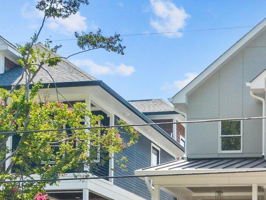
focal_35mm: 78
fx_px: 599
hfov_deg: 22.9
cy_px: 285
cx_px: 322
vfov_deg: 17.3
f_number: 2.8
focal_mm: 12.29
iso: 410
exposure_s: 1/1000
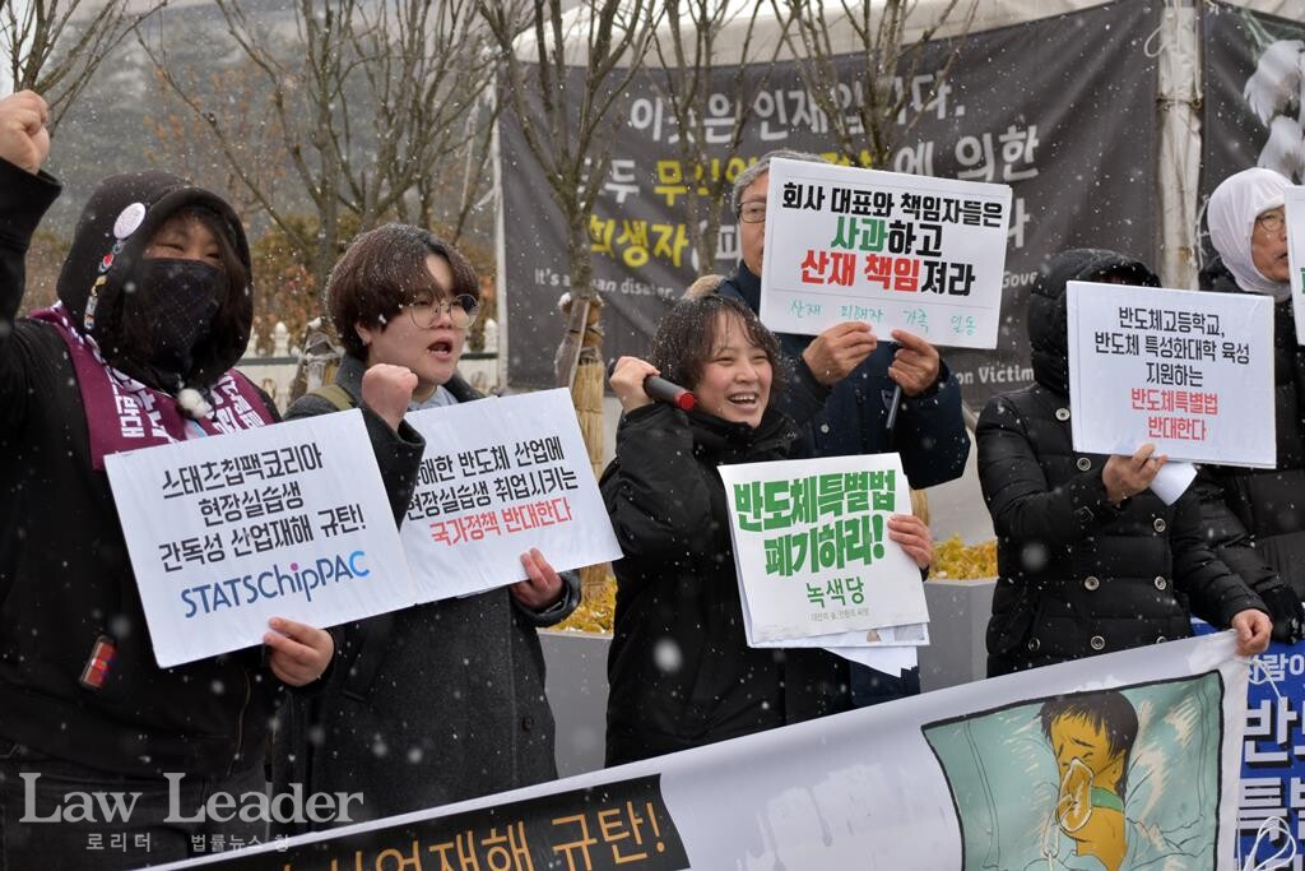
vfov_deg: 17.5
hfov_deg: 26.0
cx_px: 652
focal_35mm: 78
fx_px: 2828
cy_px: 436
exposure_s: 1/250
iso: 100
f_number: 5
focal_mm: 52
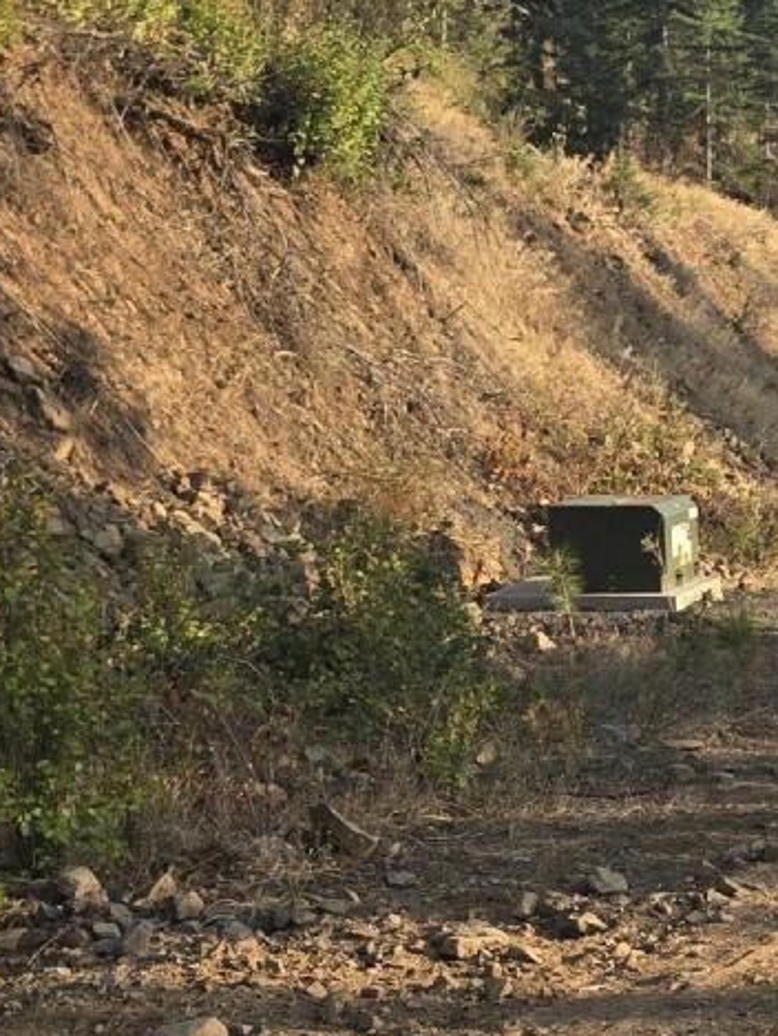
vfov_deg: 20.0
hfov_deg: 14.4
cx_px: 1061
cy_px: 654
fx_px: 2935
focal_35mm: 98
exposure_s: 1/249
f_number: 1.7
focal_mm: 6.3
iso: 12
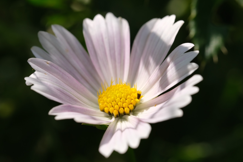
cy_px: 81
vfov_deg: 11.4
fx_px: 810
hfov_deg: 17.1
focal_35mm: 120
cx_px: 122
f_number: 10
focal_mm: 80
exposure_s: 1/250
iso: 250
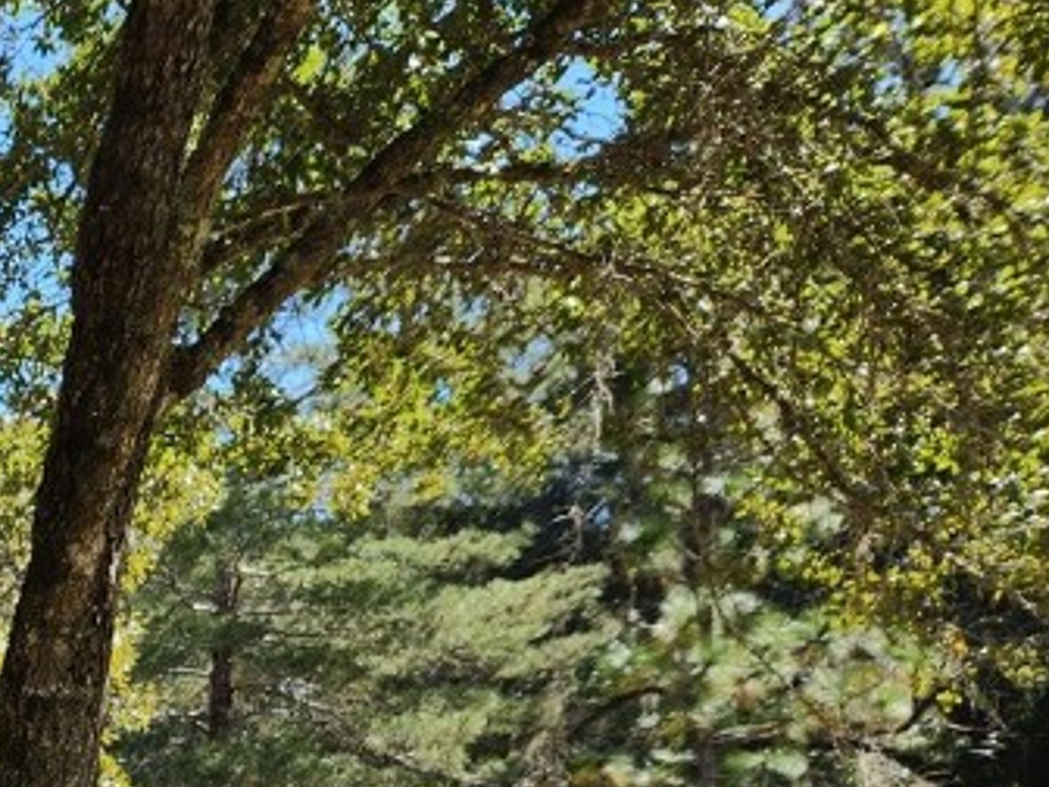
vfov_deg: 19.1
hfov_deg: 22.5
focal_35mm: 70
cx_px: -543
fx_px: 2121
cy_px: 1074
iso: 20
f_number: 1.8
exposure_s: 1/501
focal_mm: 5.4
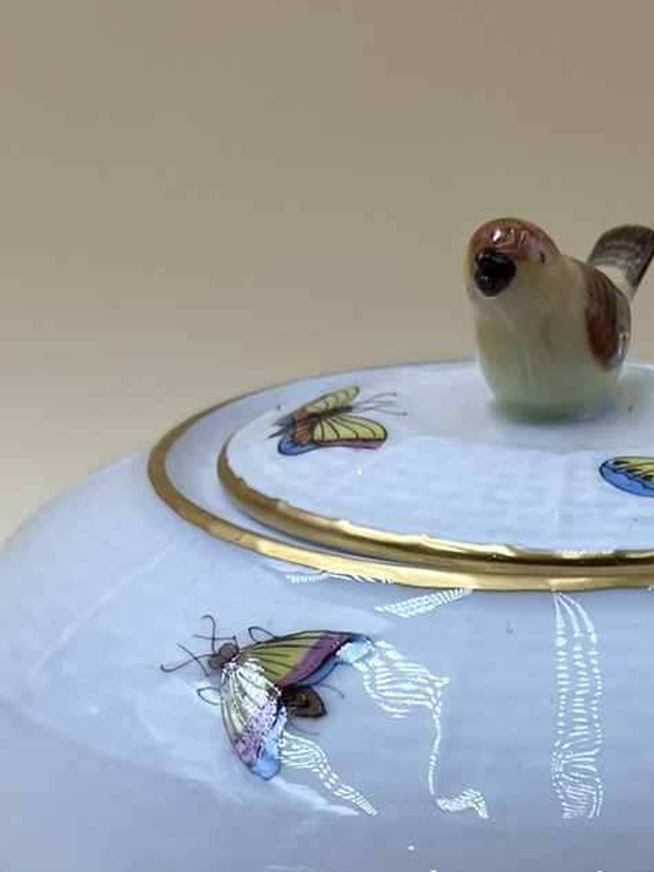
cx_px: 485
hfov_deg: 17.5
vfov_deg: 20.2
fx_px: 2117
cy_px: 1289
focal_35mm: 84
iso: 50
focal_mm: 5.1
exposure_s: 1/821
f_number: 1.6
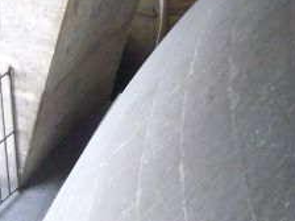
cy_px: -74
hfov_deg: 17.7
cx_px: 242
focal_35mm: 110
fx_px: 937
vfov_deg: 13.0
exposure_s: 1/13
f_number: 2.9
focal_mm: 4.9
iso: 200
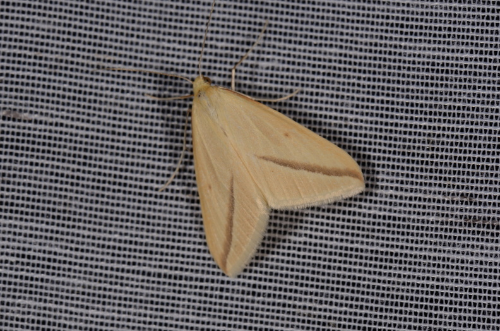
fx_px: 1767
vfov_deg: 10.7
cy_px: 166
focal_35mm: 128
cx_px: 250
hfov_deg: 16.1
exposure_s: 1/60
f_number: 25
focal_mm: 85
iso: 100
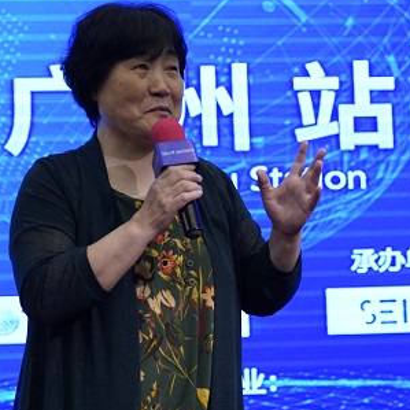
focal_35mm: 128
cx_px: 188
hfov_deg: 13.6
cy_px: 187
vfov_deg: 13.6
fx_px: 1715
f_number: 4.5
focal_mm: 90
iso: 3200
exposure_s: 1/125
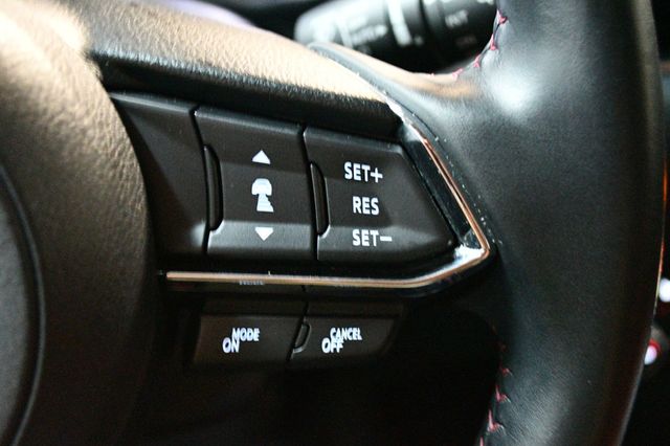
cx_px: 335
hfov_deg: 41.1
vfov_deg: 28.0
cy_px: 223
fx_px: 893
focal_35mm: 48
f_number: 4.8
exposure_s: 1/20
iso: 12800
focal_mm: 32
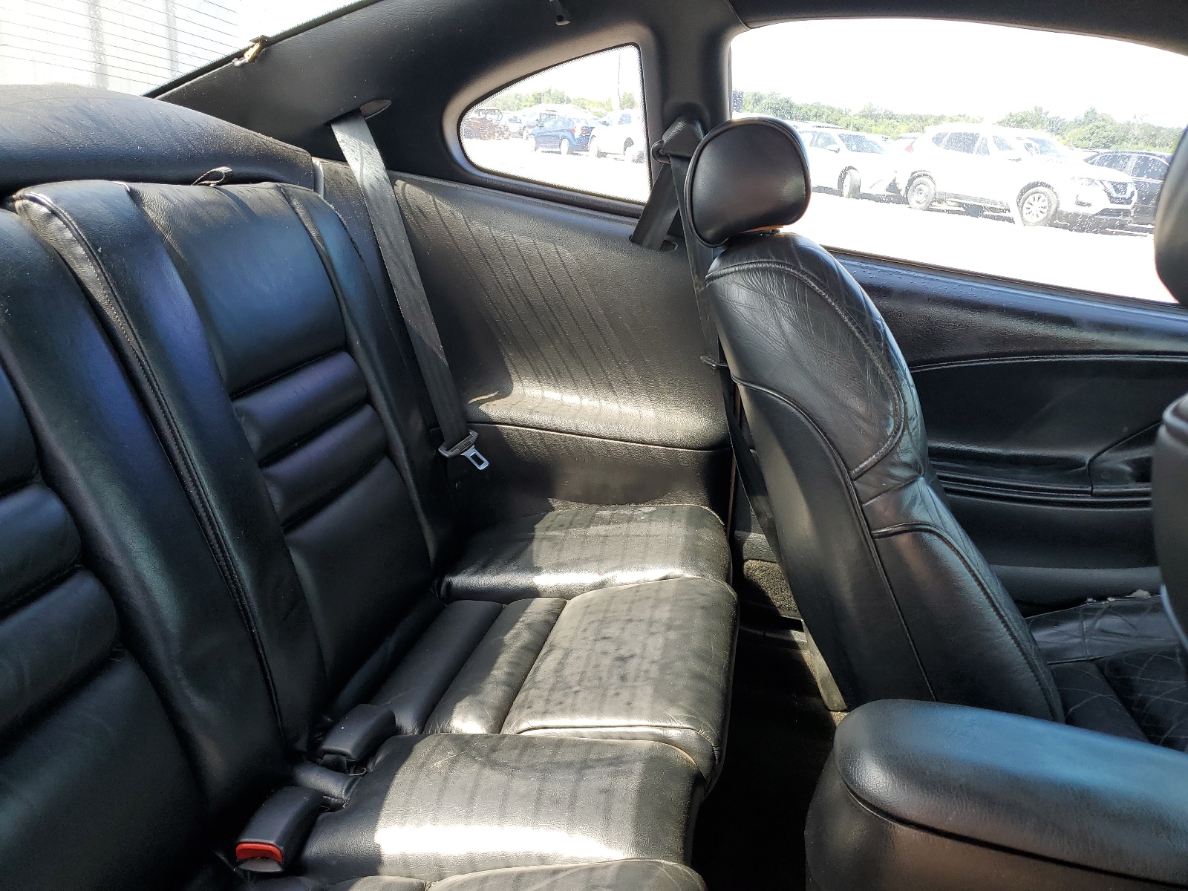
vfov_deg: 53.1
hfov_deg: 67.3
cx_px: 594
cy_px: 446
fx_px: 892
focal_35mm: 26
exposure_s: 1/200
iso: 50
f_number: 1.5
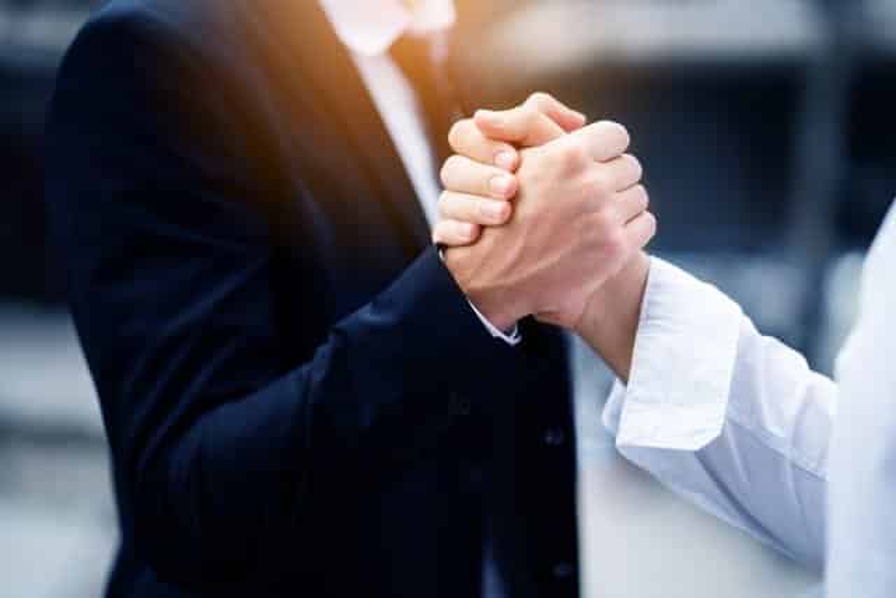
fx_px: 2116
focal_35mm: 85
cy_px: 299
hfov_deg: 23.9
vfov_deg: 16.1
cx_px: 448
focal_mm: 85
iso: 125
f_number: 1.8
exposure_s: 1/640
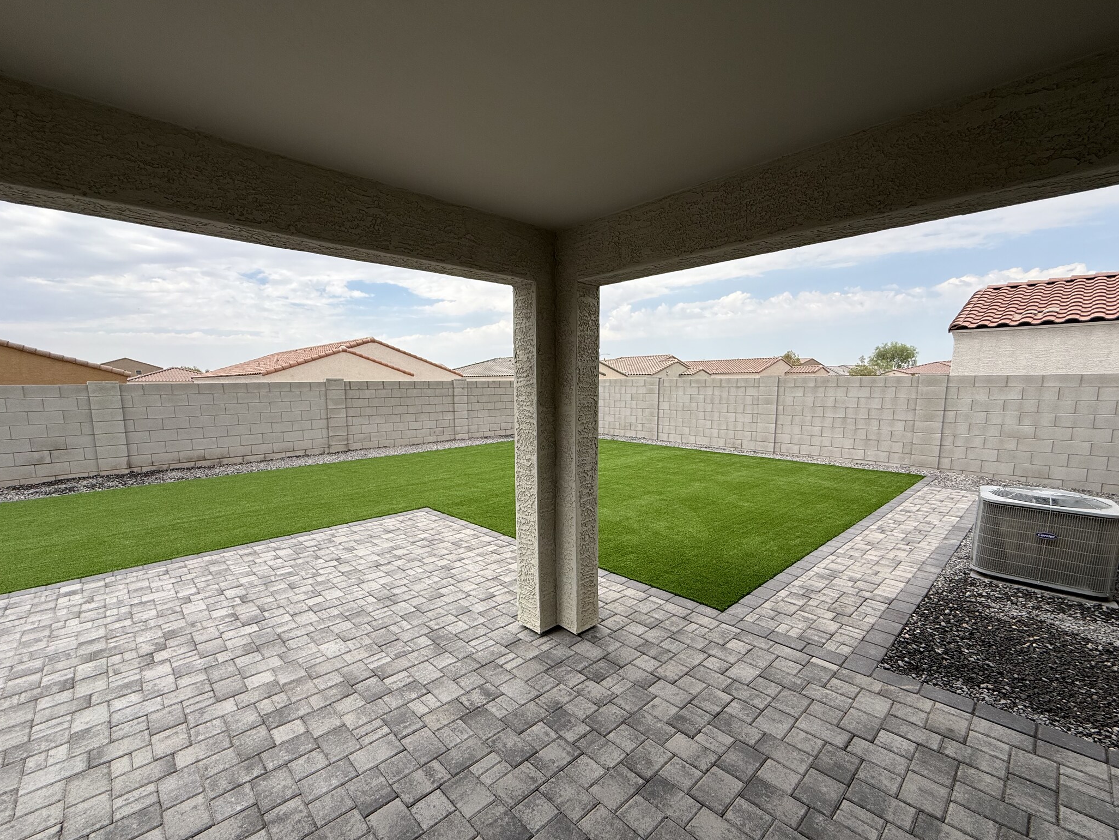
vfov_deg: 81.7
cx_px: 540
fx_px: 485
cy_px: 445
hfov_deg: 98.1
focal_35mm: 15
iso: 50
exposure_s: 1/1534
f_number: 2.2
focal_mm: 2.22
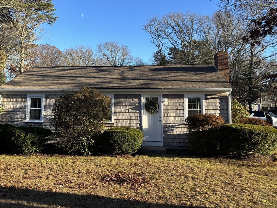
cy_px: 79
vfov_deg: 42.6
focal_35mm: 33
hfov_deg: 55.2
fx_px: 264
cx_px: 123
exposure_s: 1/1178
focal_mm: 5.96
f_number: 1.6
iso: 50
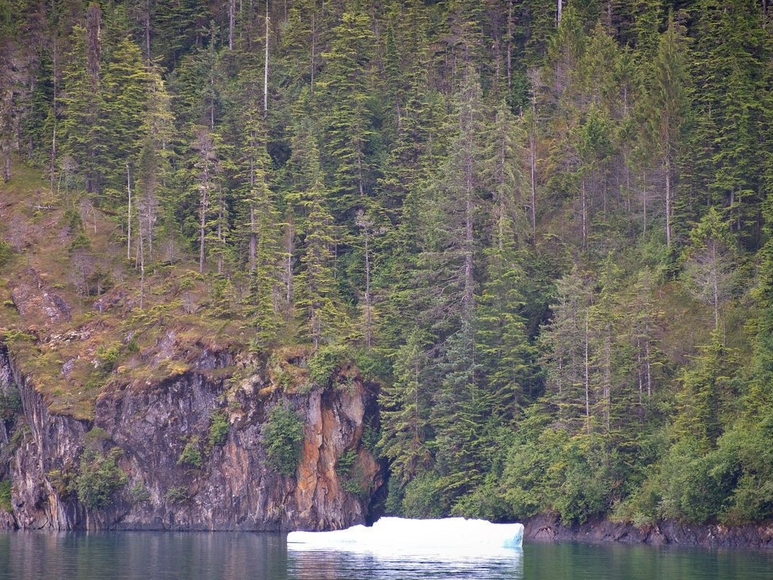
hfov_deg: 5.6
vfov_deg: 4.2
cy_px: 315
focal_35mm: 355
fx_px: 7927
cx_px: 349
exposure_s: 1/640
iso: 1600
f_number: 5.6
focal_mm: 300
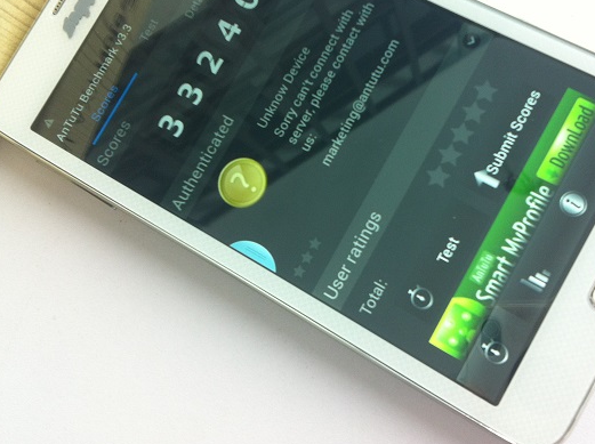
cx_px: 349
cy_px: 164
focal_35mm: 47
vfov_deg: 30.7
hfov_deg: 40.4
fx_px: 807
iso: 80
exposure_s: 1/20
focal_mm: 3.85
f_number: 2.8
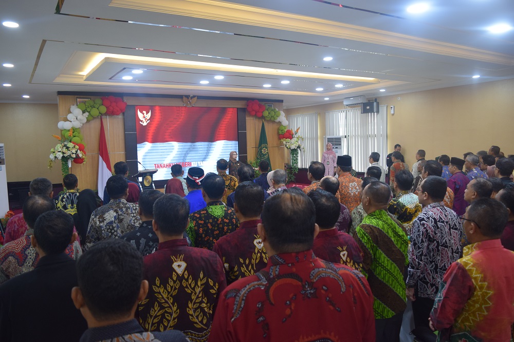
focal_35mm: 27
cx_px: 257
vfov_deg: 47.9
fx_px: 385
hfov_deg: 67.4
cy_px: 171
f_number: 4
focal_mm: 18
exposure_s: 1/60
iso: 720
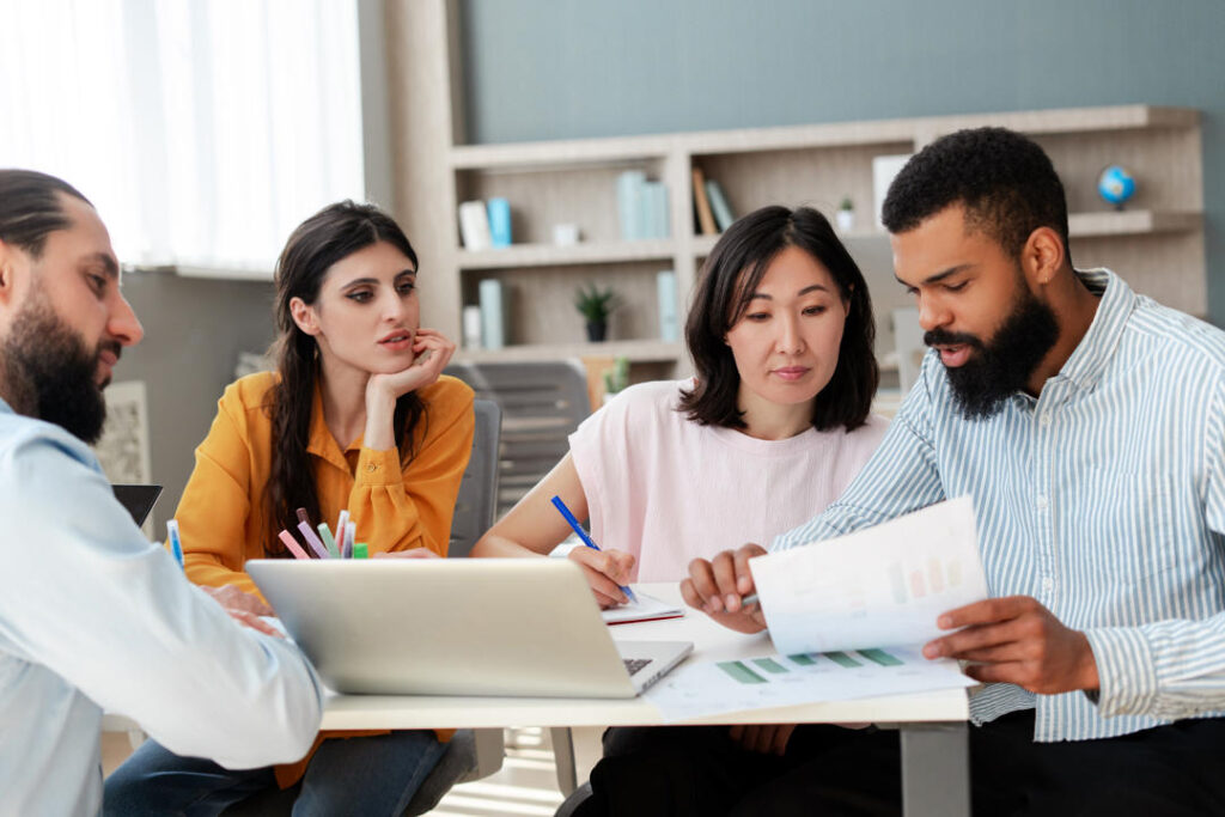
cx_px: 612
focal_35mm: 50
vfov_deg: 27.0
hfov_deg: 39.6
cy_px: 408
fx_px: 1702
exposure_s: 1/800
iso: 500
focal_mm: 50
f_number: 2.8
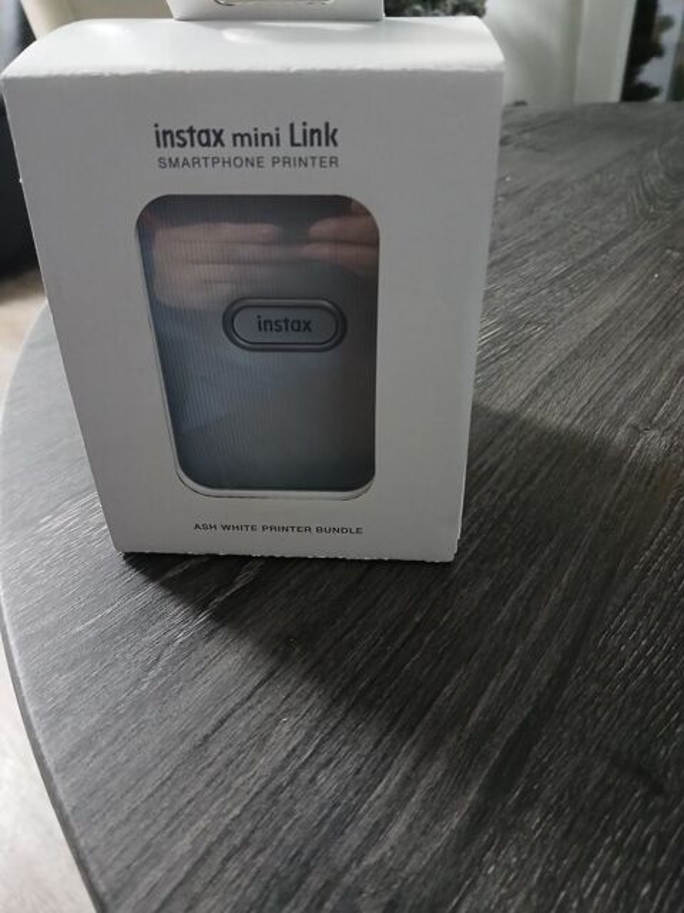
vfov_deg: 67.3
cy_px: 456
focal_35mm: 26
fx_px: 685
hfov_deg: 53.1
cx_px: 342
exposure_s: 1/16.7
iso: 800
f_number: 1.8
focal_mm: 3.98
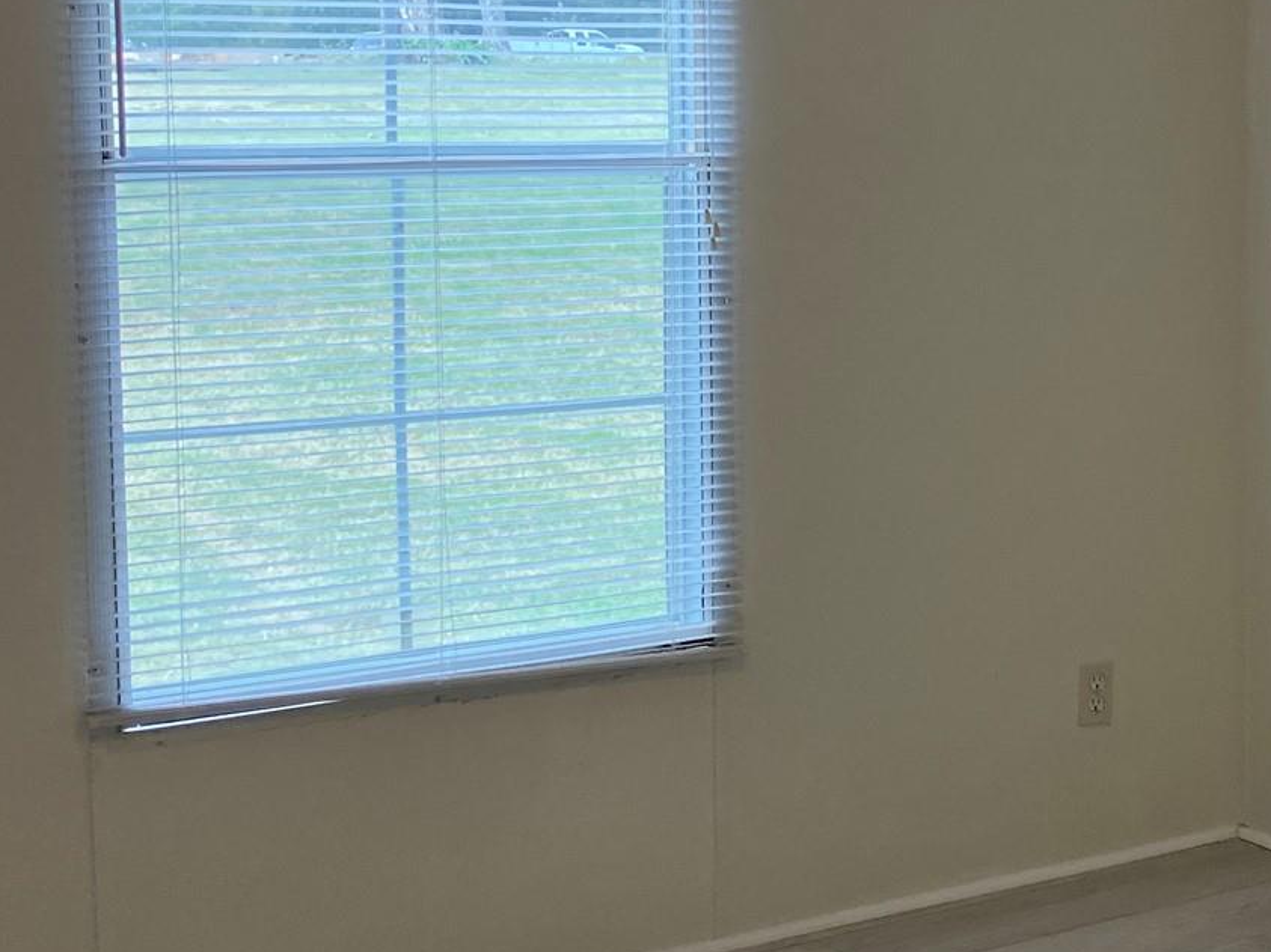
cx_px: 1120
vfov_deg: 21.6
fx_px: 2496
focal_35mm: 68
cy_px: 392
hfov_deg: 27.6
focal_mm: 3.99
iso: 50
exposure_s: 1/120
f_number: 1.8
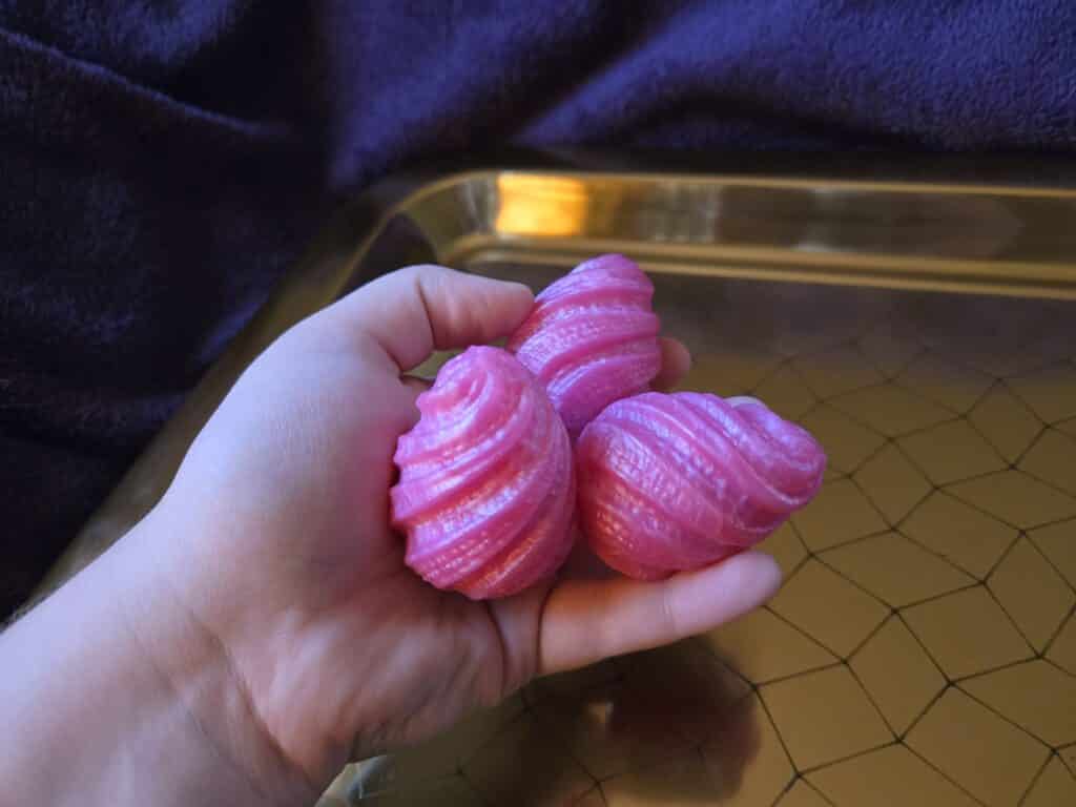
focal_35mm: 23
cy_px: 404
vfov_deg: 58.9
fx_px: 715
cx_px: 538
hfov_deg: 73.9
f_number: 1.8
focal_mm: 5.4
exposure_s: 1/60
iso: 800
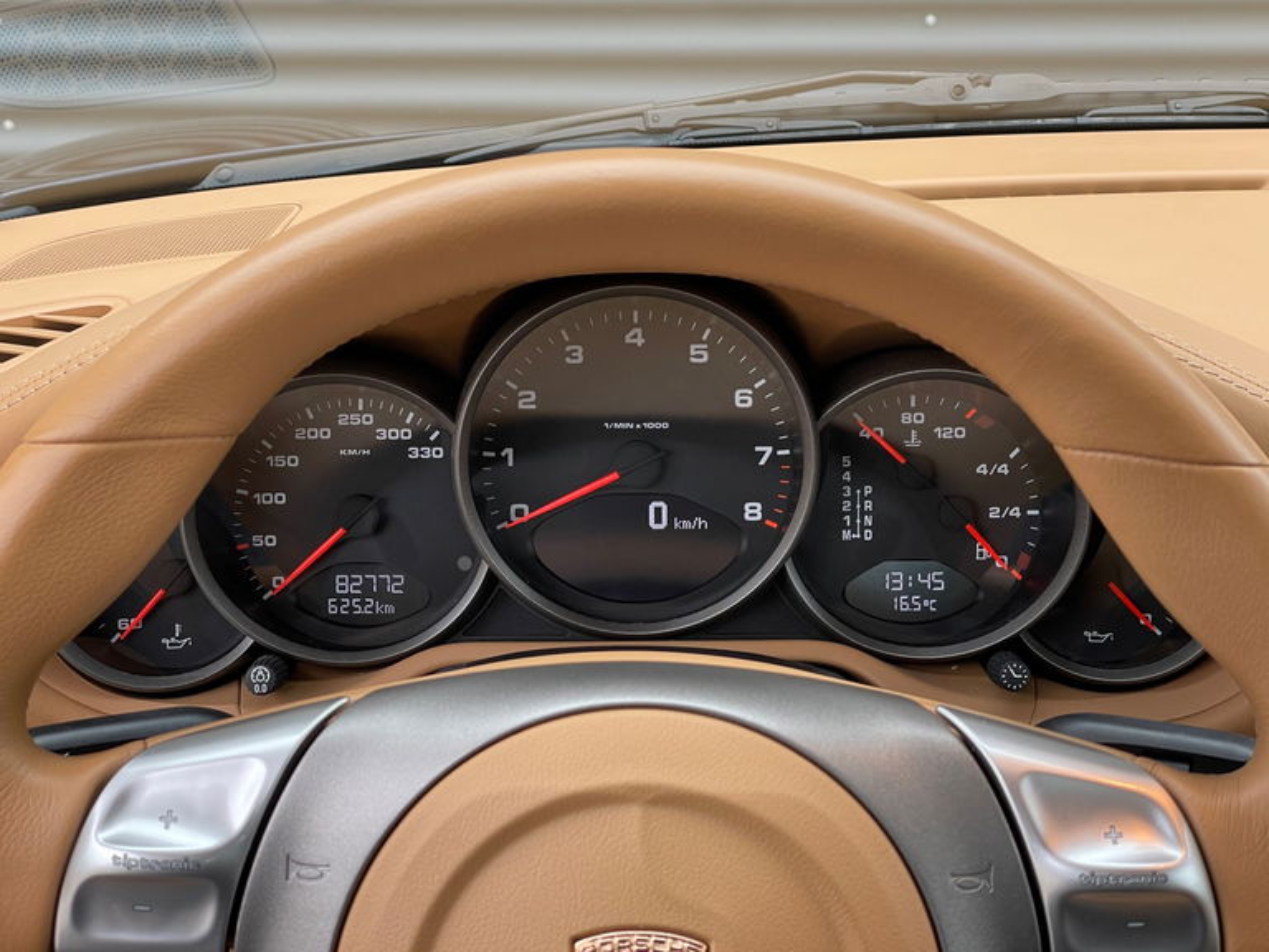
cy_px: 476
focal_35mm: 52
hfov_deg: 36.8
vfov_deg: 28.0
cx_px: 634
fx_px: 1906
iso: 64
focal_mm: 6
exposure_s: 1/99
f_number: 2
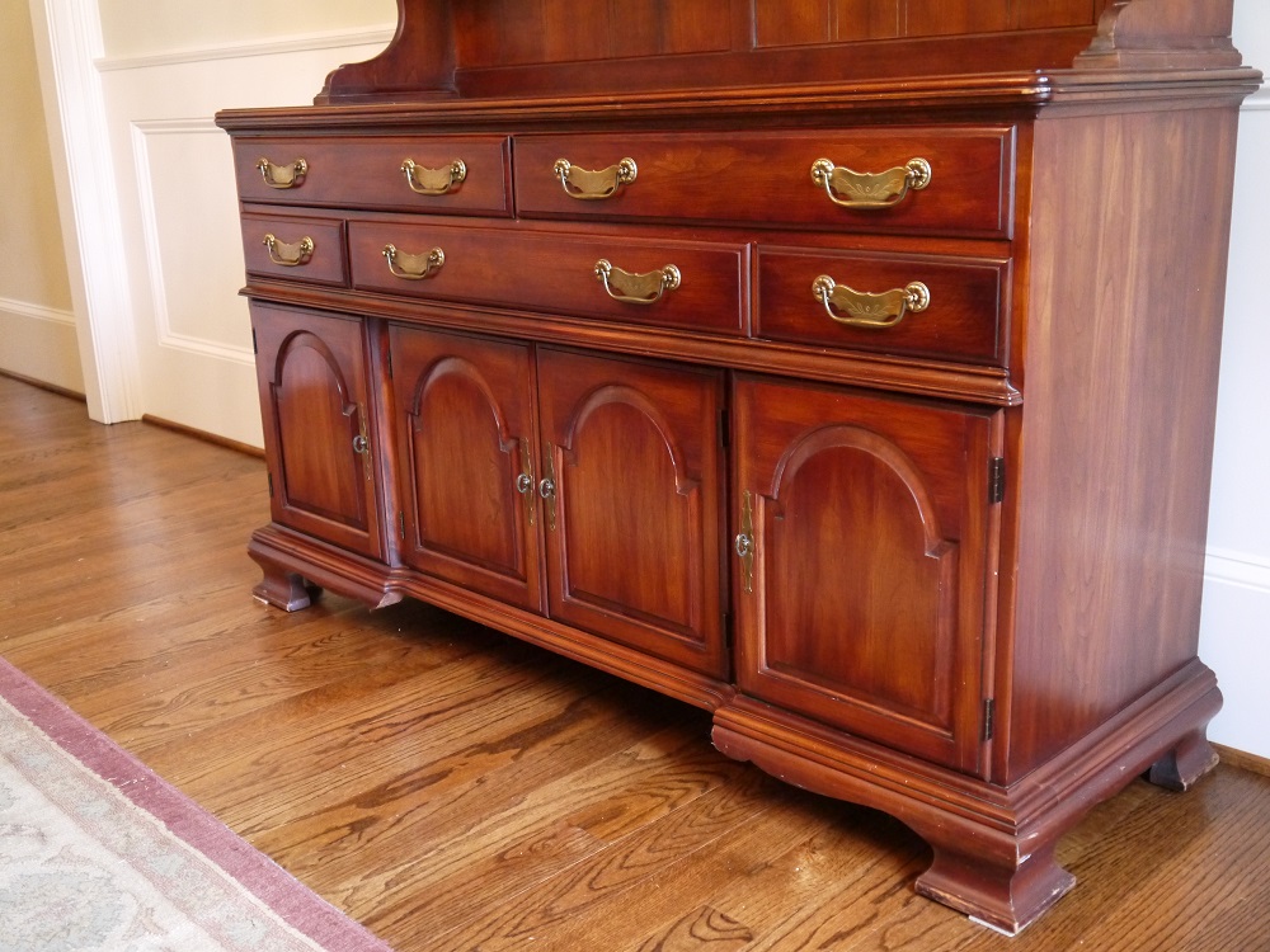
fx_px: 1394
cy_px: 476
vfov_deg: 37.7
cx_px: 635
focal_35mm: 38
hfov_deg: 49.0
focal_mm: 19
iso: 1600
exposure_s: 1/30
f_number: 4.1
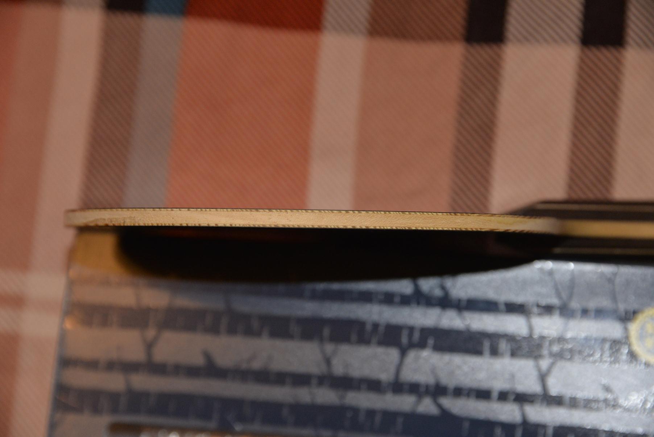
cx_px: 327
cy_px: 218
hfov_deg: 19.5
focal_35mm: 105
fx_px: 1908
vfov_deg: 13.1
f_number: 7.1
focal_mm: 105
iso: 2500
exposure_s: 1/125
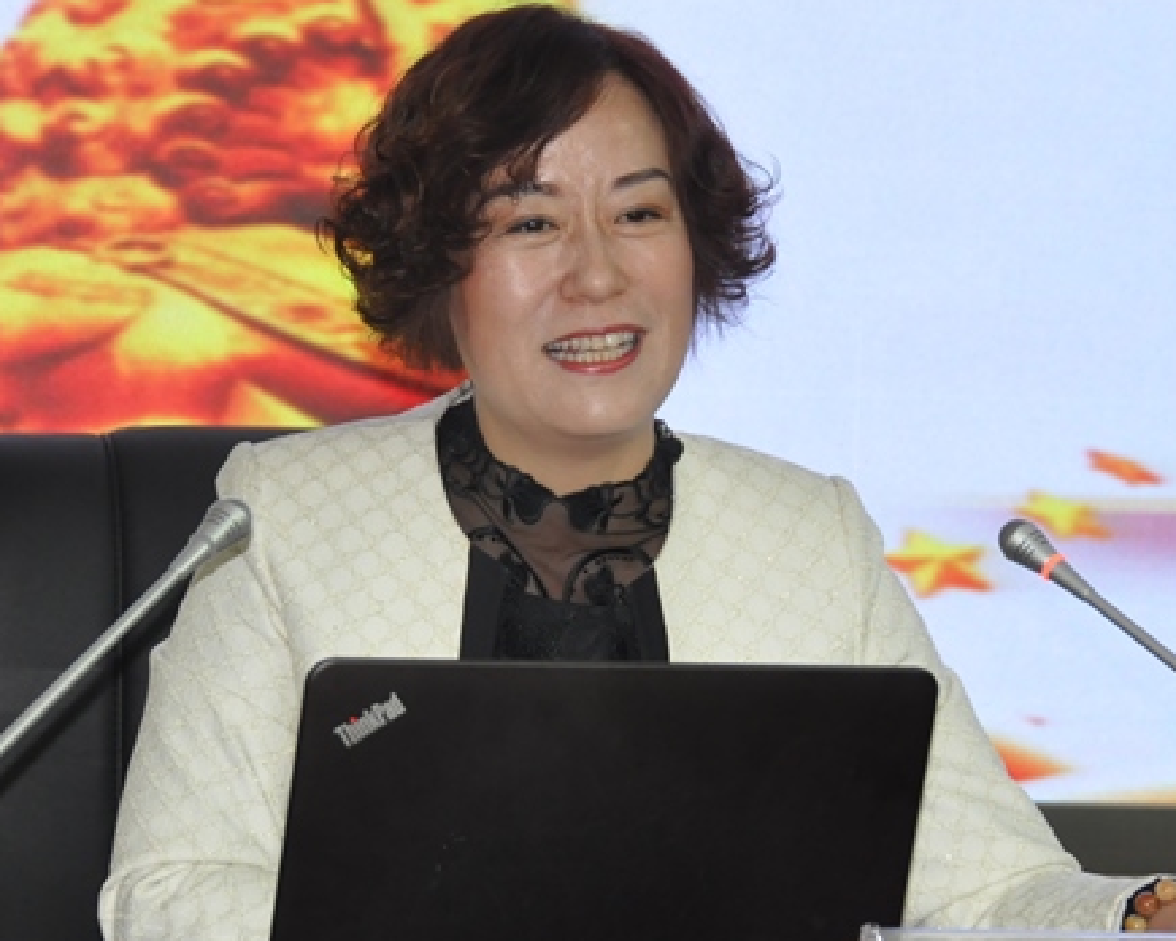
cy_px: 445
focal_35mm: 194
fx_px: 6747
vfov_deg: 8.0
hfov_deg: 10.0
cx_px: 541
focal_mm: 75
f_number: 5
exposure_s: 1/160
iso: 800
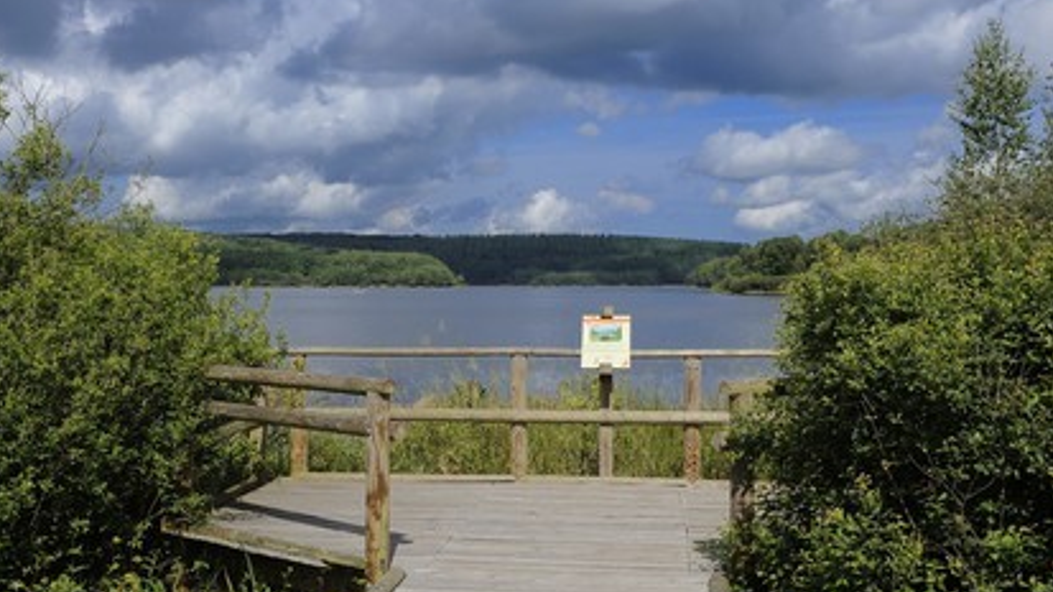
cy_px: 329
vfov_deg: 25.4
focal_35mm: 47
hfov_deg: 43.7
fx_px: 1312
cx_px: 521
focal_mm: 44
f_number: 18
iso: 200
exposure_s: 1/160
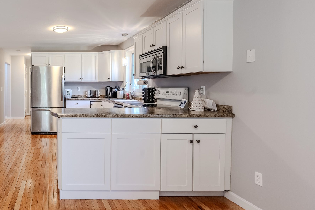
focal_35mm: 24
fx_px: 210
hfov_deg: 64.9
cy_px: 91
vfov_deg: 53.0
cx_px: 49
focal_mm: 14
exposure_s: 1/200
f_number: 8
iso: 400
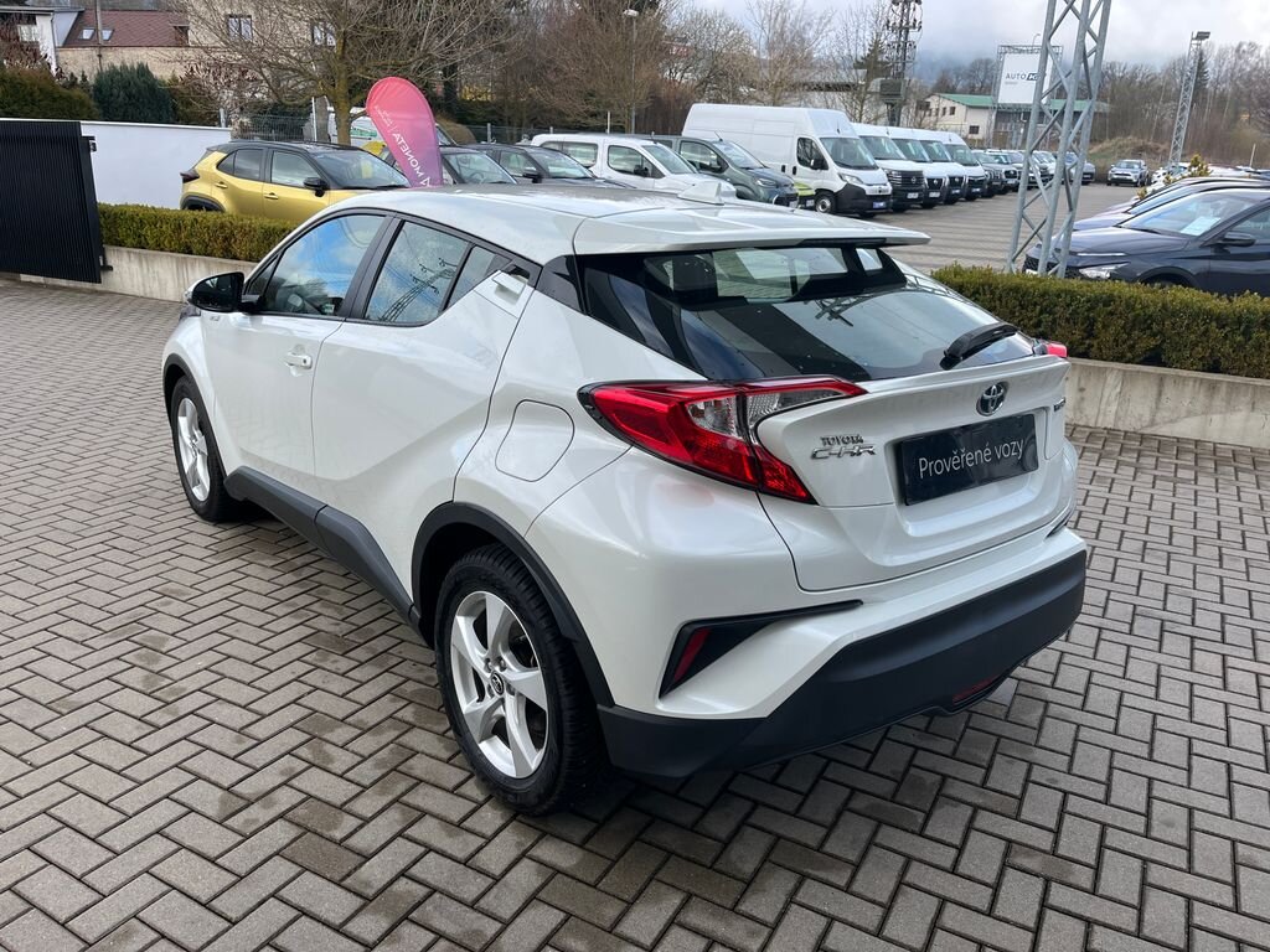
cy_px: 476
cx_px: 635
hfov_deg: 67.3
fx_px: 954
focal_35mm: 26
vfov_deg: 53.1
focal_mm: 5.1
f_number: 1.6
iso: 50
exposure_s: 1/1252
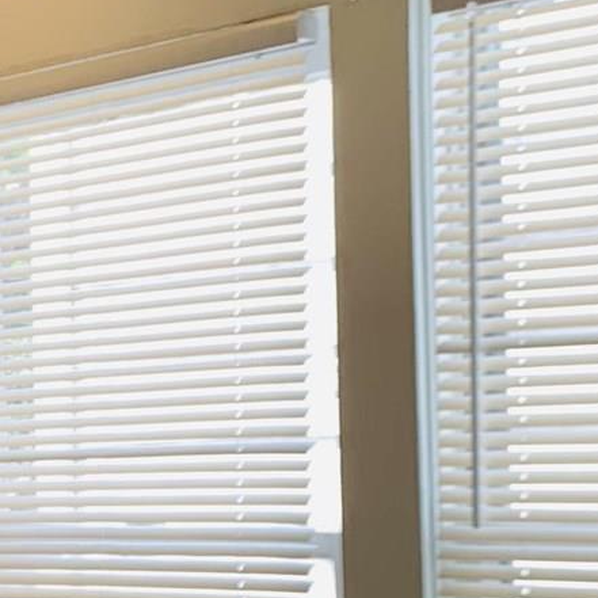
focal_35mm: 120
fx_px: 2345
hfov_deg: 14.4
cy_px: 507
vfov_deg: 14.4
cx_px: 54
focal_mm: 4.25
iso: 25
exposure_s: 1/141
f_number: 1.8
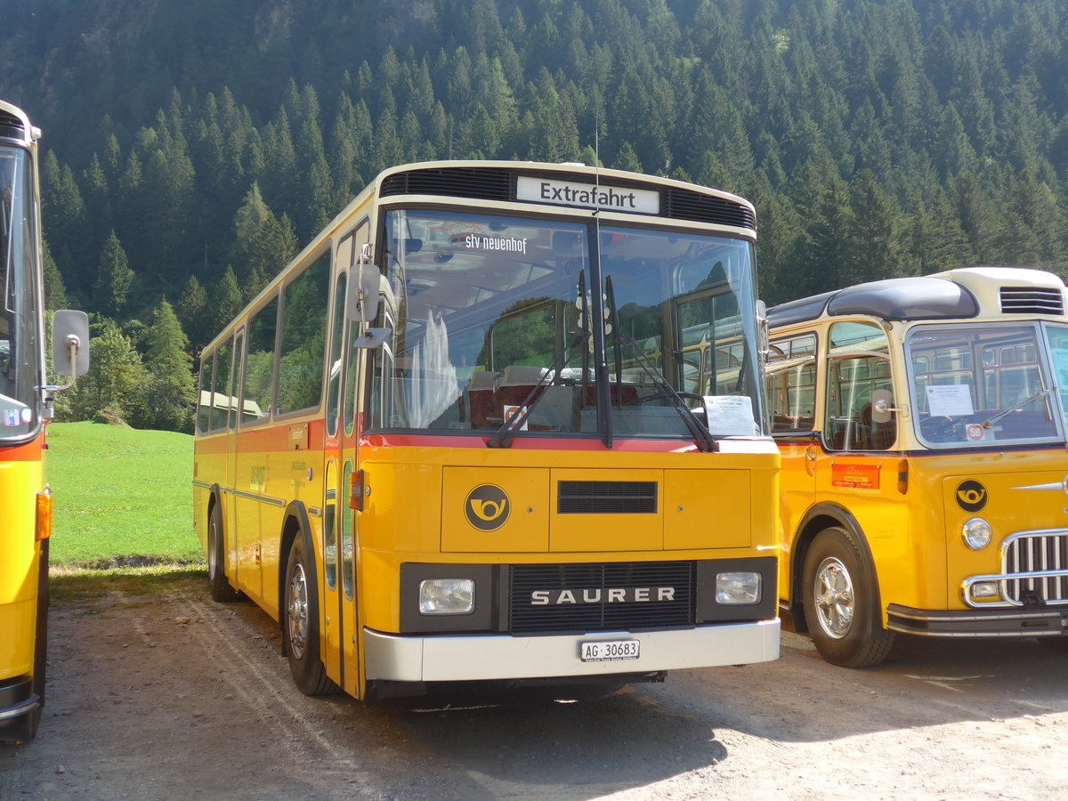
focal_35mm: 39
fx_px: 1203
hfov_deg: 47.9
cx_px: 534
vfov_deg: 36.8
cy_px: 400
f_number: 2.8
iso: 80
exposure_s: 1/400
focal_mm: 8
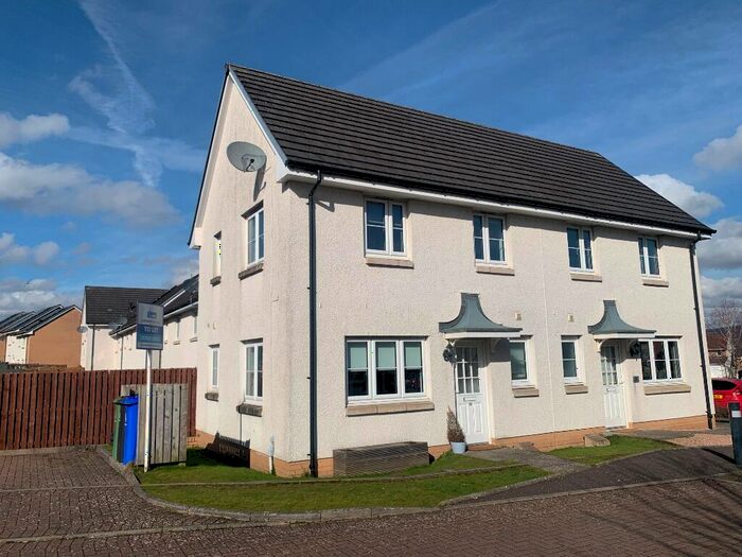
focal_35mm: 26
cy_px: 278
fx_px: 557
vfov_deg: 53.1
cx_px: 371
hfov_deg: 67.3
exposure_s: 1/5714
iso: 25
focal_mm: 4.25
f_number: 1.8
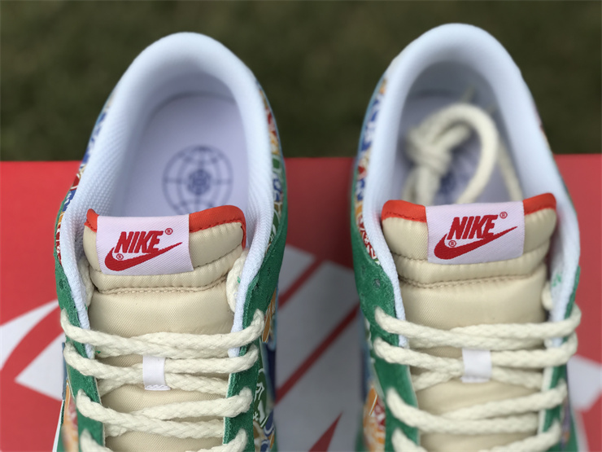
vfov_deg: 25.7
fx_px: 991
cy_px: 226
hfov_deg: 33.8
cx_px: 301
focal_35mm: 57
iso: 20
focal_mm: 6.6
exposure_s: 1/273
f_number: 2.8
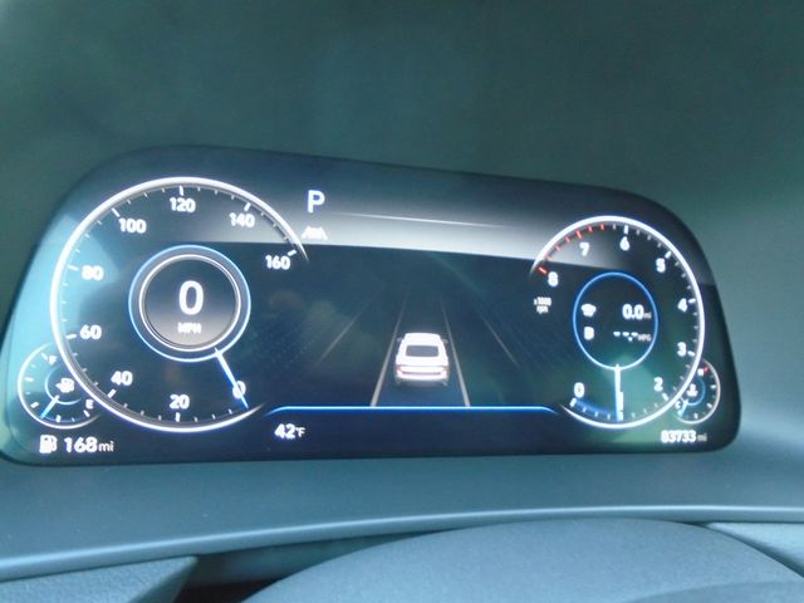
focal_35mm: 26
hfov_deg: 67.3
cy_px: 302
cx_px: 402
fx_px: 604
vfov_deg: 53.1
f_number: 3.2
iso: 400
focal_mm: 4.6
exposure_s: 1/15
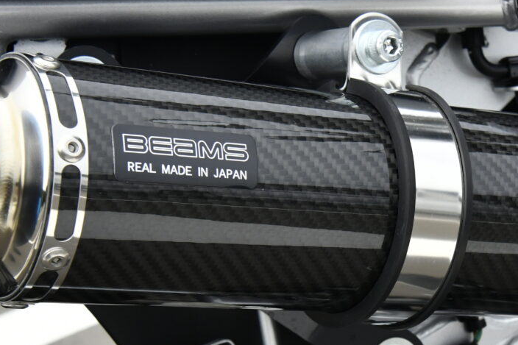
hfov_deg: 16.1
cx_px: 489
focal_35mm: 125
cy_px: 339
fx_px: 1798
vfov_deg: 10.9
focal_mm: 44
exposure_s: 1/800
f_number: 10
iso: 800
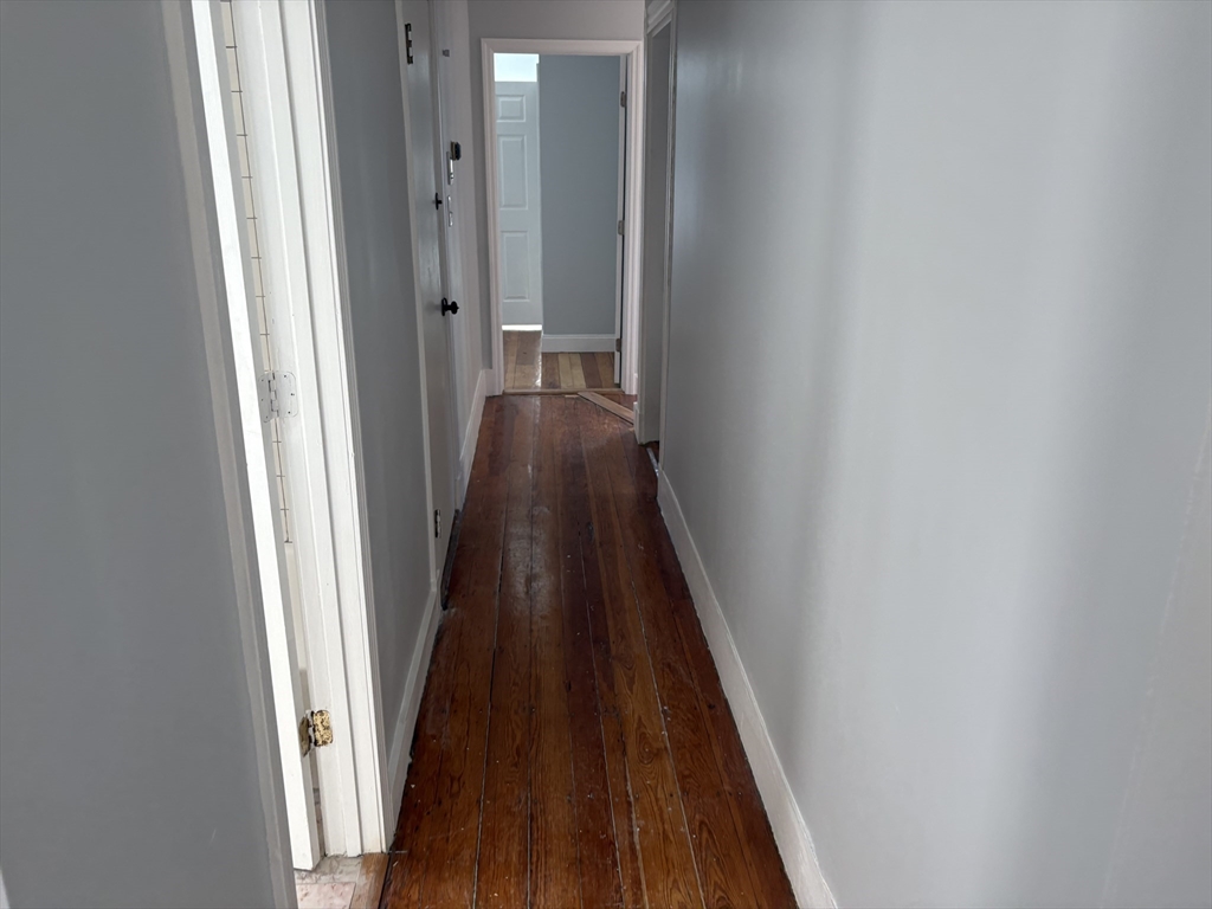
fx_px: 910
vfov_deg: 53.1
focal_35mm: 26
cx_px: 606
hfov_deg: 67.3
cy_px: 454
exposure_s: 1/121
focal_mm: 5.96
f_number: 1.6
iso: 80
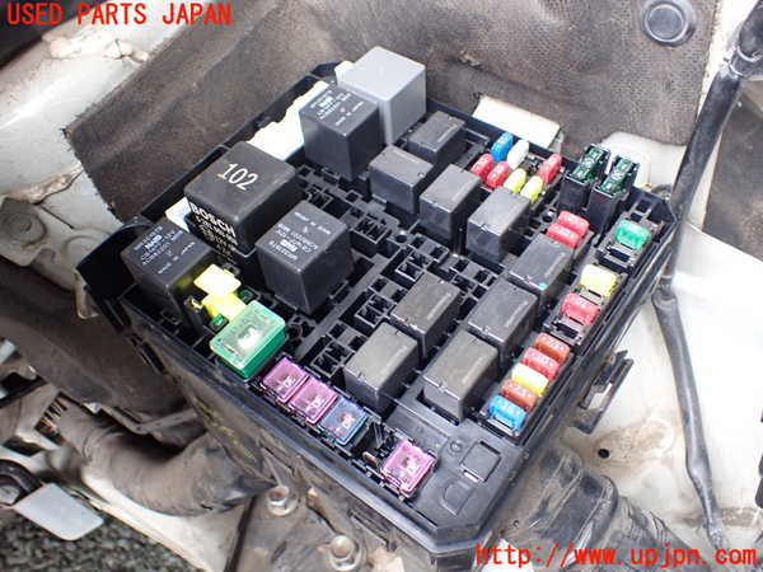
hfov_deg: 60.0
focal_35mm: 30
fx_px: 661
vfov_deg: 46.8
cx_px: 382
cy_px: 286
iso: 320
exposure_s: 1/125
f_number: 2.3
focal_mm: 5.4
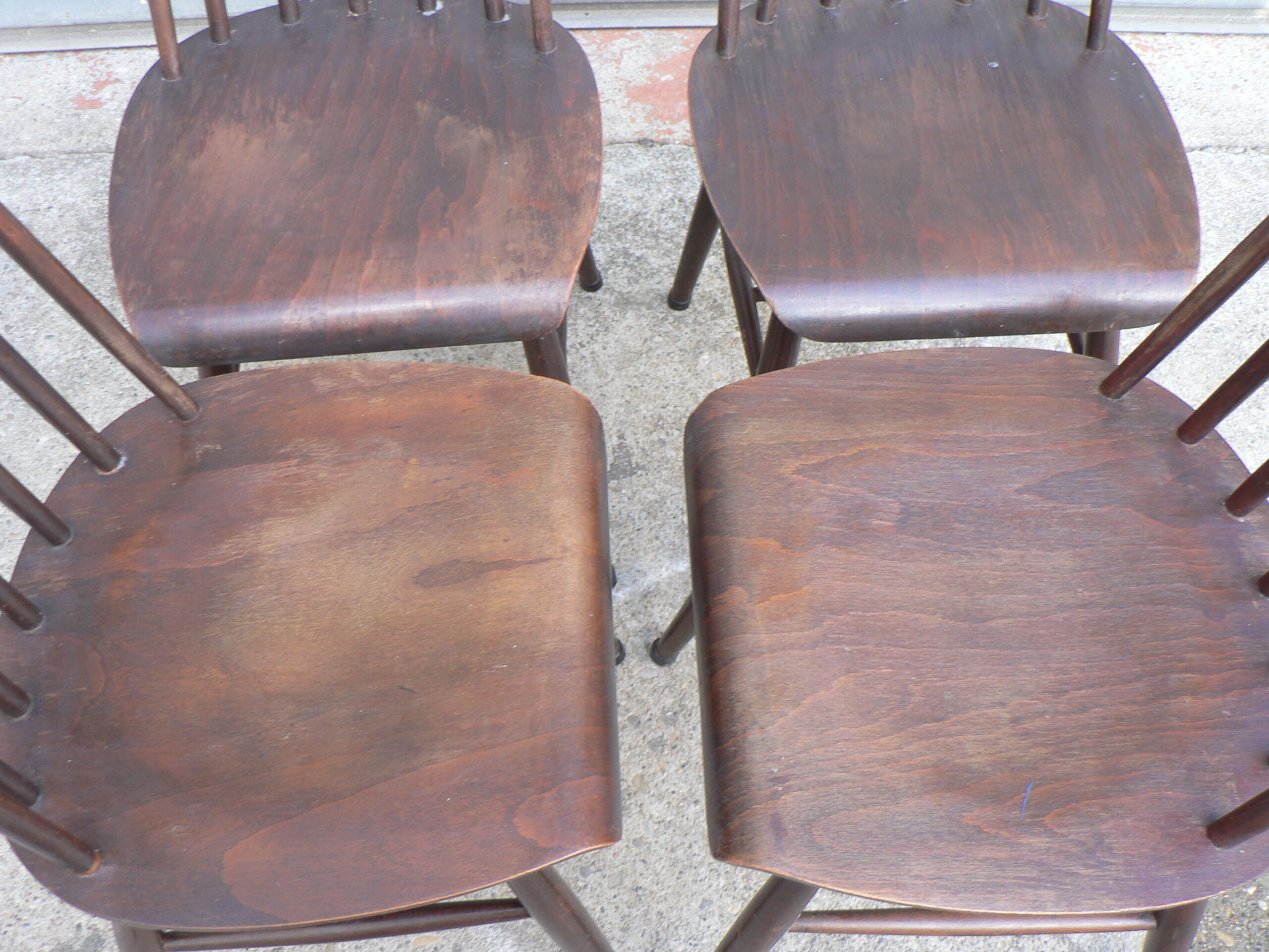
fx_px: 1320
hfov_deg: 51.4
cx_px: 634
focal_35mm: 36
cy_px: 476
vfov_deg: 39.7
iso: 80
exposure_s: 1/30
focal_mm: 6
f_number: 2.8
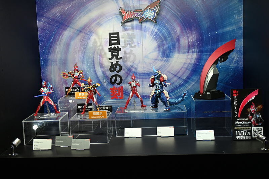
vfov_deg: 29.4
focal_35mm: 46
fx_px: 342
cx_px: 134
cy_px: 90
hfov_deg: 43.0
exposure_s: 1/125
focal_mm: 30.5
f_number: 4.8
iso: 640
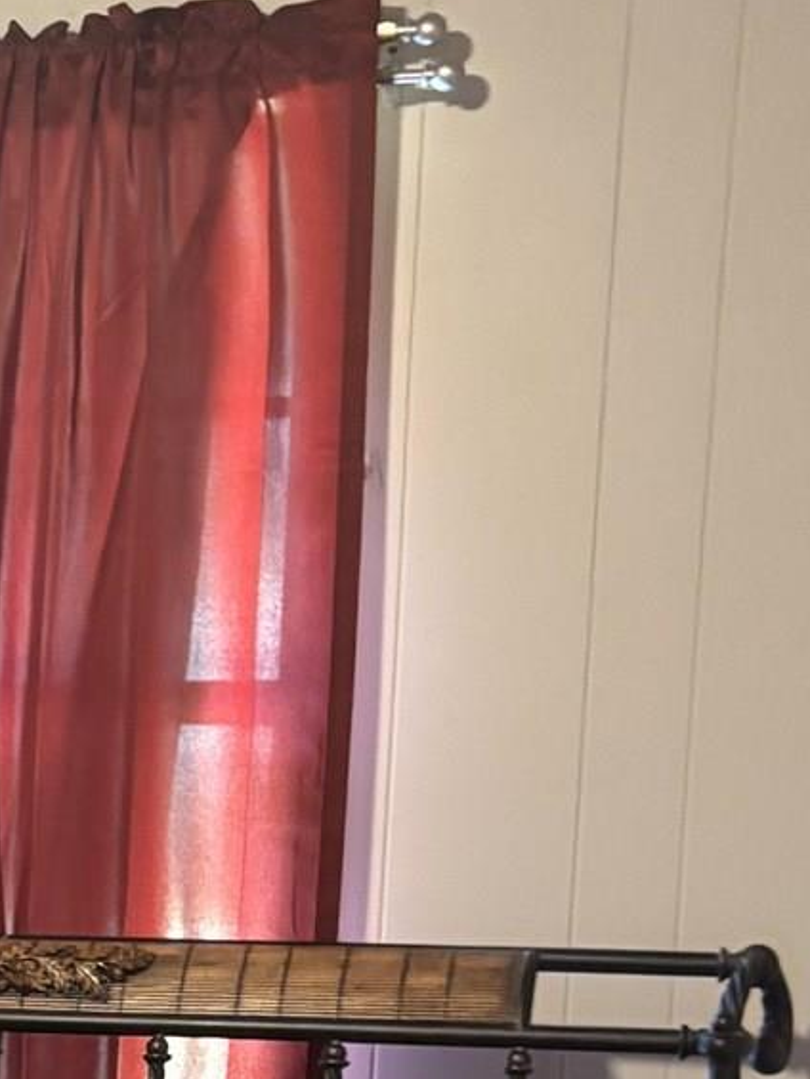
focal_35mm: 106
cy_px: 1314
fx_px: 3306
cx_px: -504
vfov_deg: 17.6
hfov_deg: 13.0
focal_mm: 5.96
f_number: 1.6
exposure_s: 1/30
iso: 500
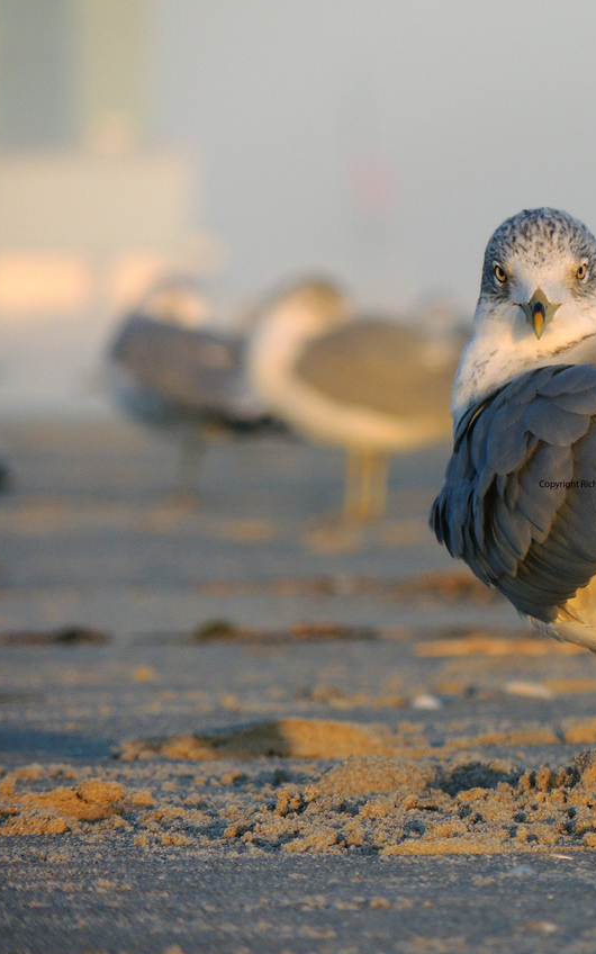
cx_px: 594
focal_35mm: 878
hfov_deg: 1.5
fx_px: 22818
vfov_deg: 2.4
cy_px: 485
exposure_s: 1/250
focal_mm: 107
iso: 160
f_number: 4.9
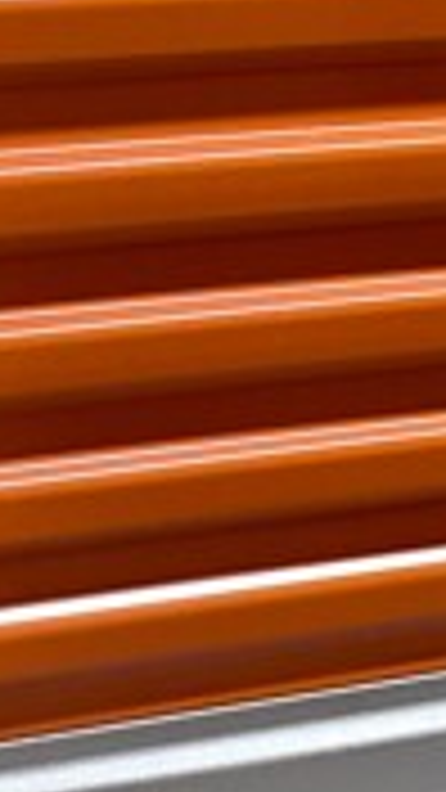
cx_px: 1216
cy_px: 646
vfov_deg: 17.6
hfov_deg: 8.7
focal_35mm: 121
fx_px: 2544
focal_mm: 6.86
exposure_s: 1/60
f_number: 1.78
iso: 400
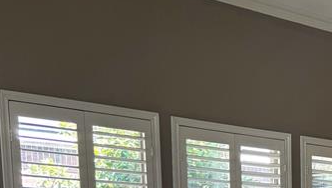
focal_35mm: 87
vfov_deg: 12.4
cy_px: 373
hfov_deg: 21.8
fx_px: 767
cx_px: 444
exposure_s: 1/60
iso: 64
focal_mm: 5.96
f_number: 1.6
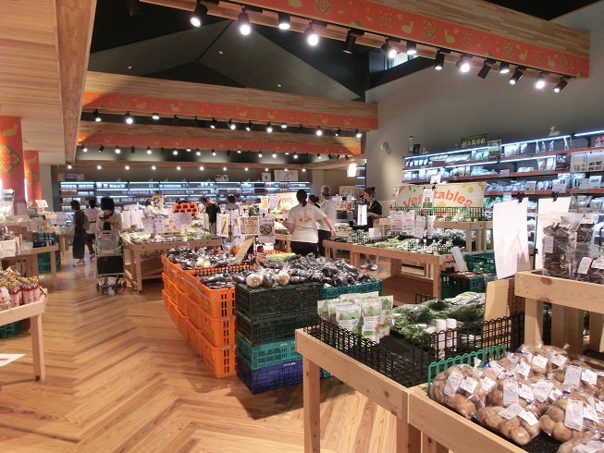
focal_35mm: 24
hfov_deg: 71.6
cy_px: 226
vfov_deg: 56.8
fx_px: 419
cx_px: 302
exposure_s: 1/60
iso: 160
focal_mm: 4.24
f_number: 3
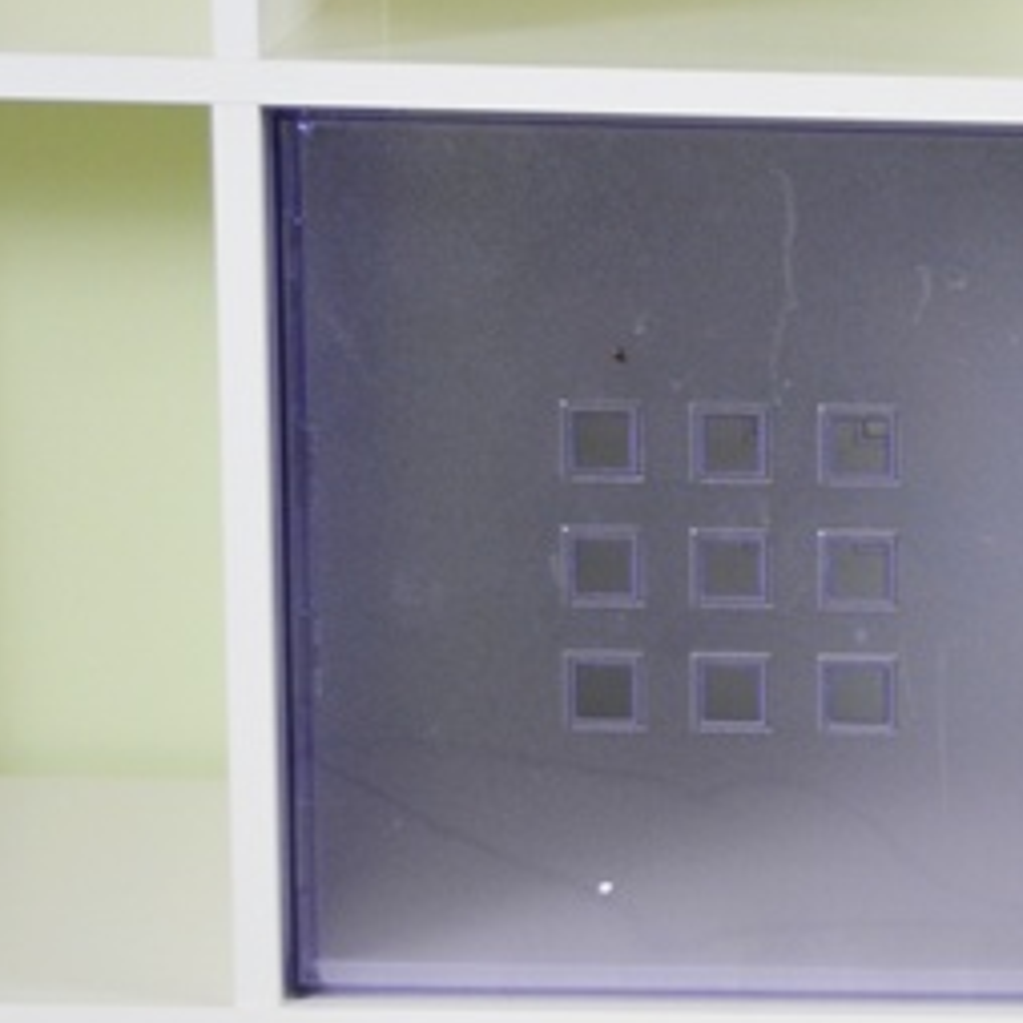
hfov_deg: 9.3
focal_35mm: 181
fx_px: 6052
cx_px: 1643
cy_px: 1055
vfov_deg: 9.6
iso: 640
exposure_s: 1/60
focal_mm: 40
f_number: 5.3
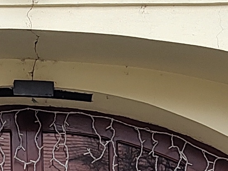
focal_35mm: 171
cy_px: 391
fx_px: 1126
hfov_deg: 11.5
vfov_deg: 8.1
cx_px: 46
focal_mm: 5.56
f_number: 1.8
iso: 230
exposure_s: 1/50
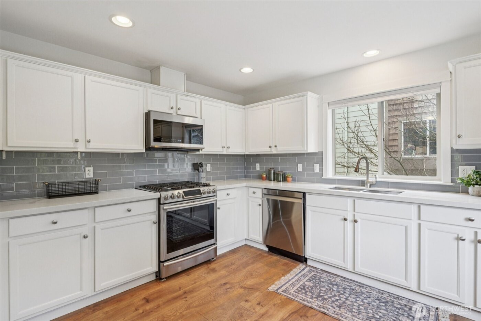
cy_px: 160
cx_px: 240
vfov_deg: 70.4
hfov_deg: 93.3
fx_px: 227
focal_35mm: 17
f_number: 8
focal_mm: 17
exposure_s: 1/15
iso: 400
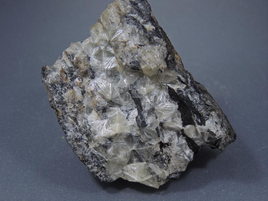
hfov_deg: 27.8
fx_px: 542
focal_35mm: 70
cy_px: 100
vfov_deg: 21.0
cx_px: 134
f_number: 6.1
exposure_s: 1/250
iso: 100
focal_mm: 12.4
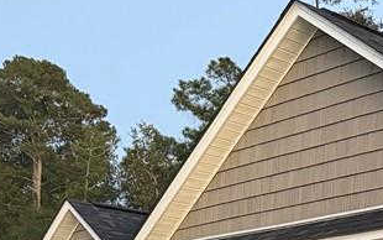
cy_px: 341
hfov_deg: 21.9
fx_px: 877
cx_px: 515
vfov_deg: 14.7
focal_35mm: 84
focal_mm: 6.76
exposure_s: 1/40
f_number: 1.78
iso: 800
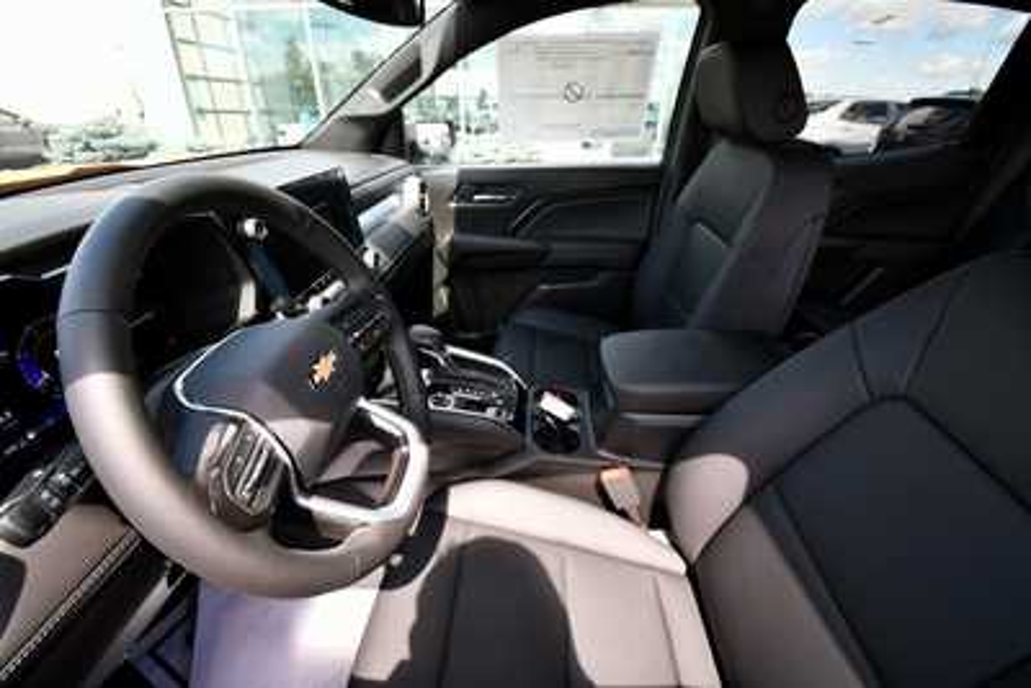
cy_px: 344
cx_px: 516
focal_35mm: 15
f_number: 4.5
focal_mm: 10
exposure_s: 1/250
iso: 400
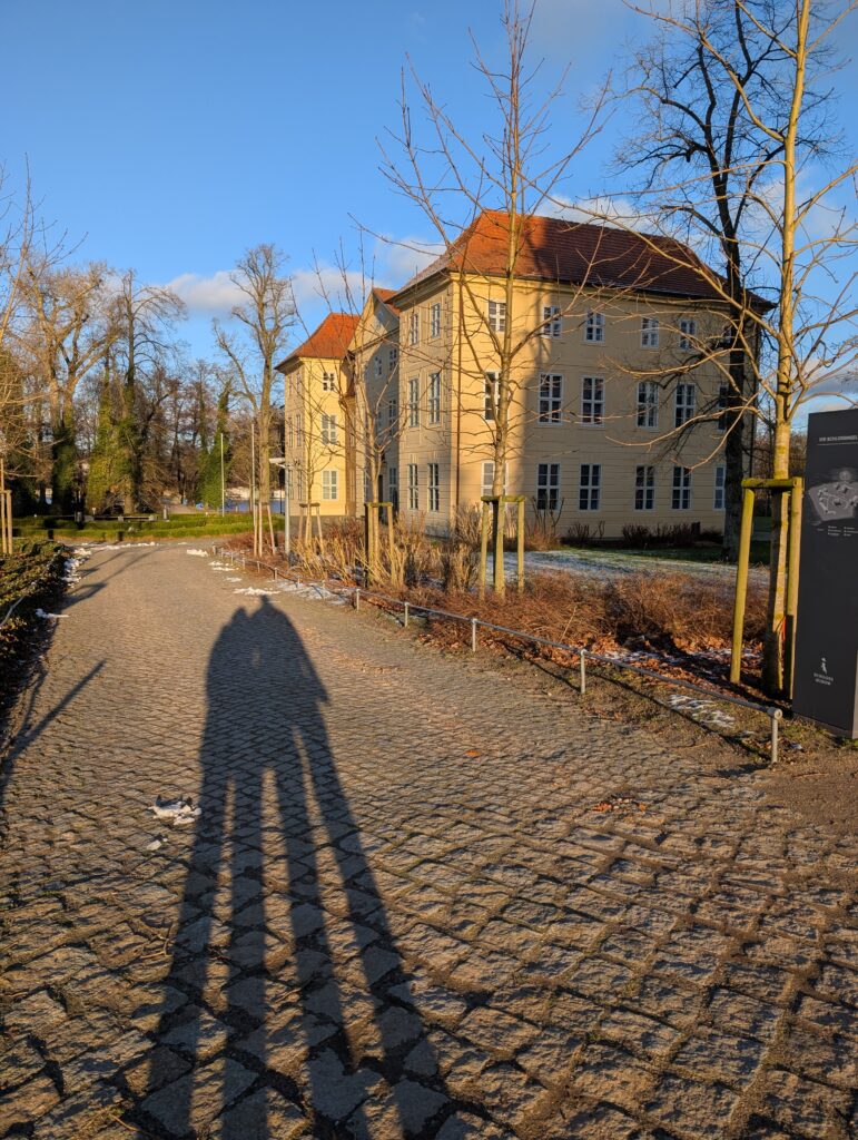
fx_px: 791
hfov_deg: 56.9
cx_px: 429
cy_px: 570
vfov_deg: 71.5
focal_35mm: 24
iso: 20
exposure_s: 1/1058
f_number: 1.68
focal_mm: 6.9
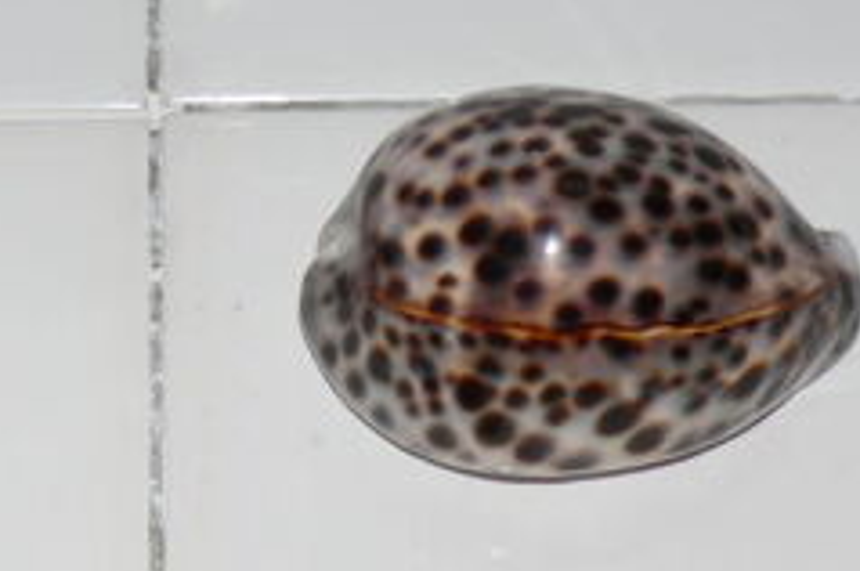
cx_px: 87
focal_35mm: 166
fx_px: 3960
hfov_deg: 12.3
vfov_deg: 8.2
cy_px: 470
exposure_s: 1/30
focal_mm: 12.8
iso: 100
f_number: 3.2
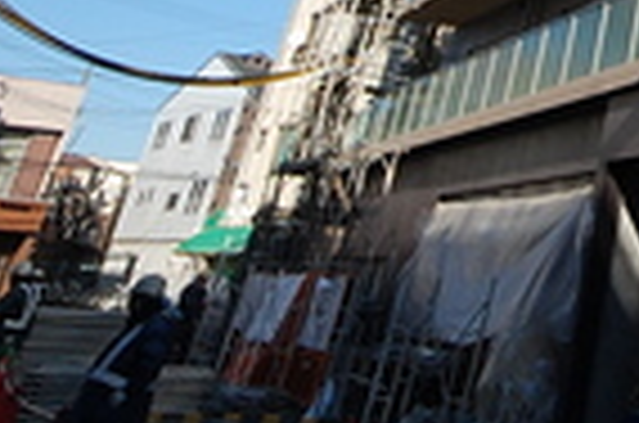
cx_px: 936
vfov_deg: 19.6
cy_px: -302
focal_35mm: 54
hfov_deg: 27.1
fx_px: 956
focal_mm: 8
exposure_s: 1/250
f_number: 10
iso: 280
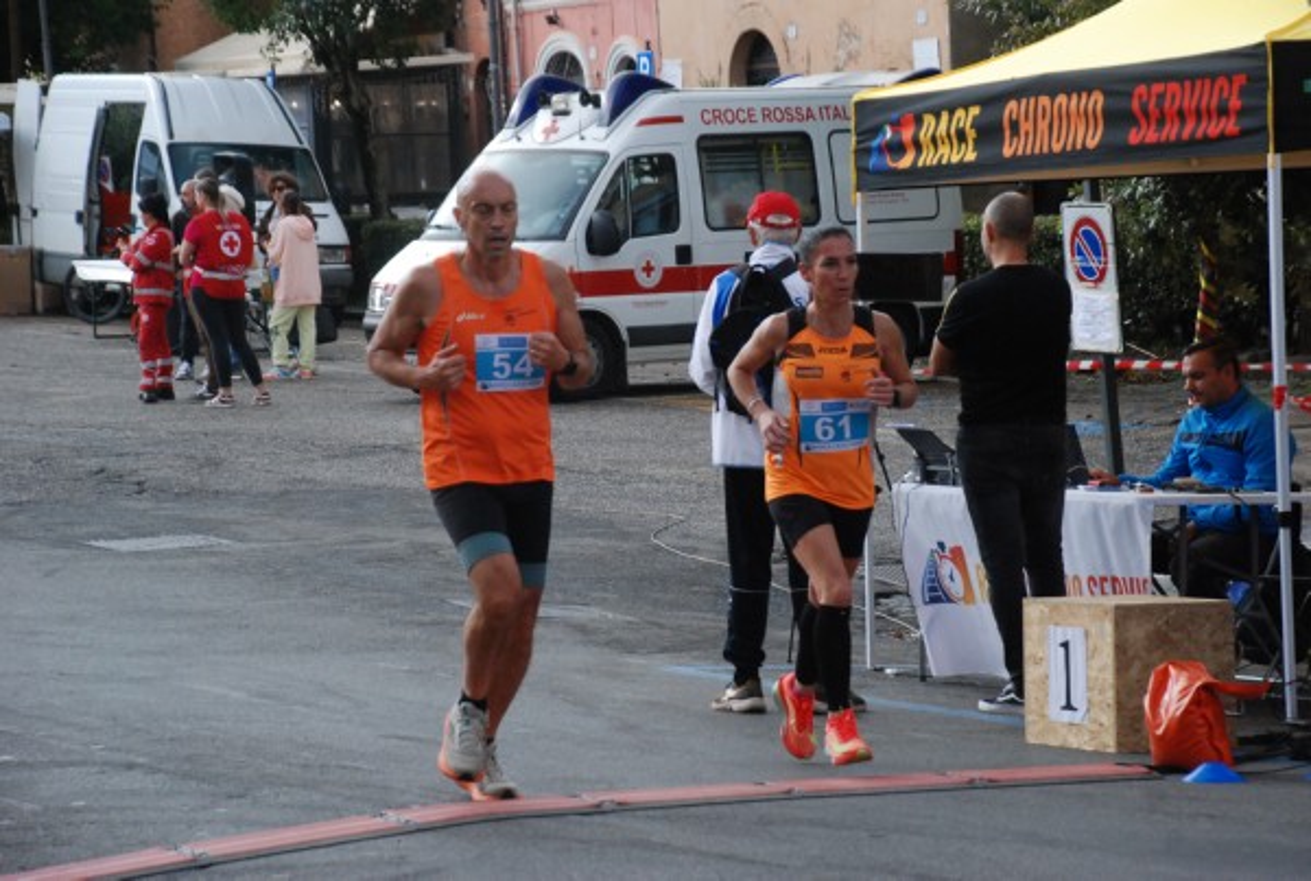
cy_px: 440
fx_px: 4927
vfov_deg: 10.2
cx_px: 656
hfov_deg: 15.2
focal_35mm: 135
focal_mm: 90
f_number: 5.6
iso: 1000
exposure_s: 1/1000
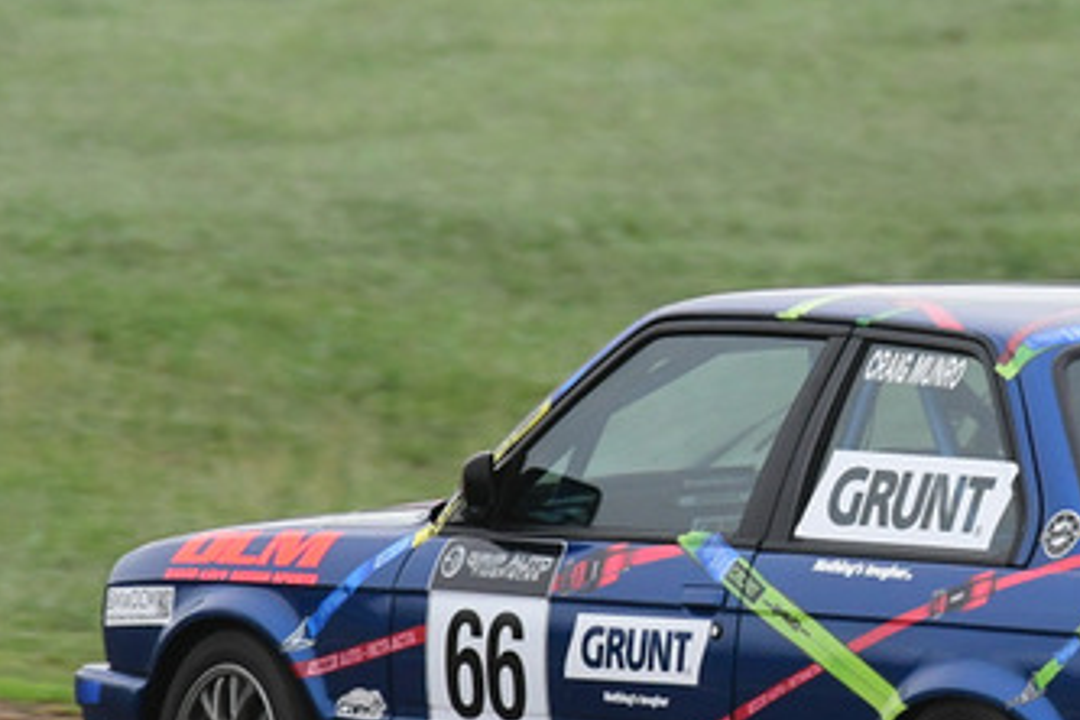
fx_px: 48686
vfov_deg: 0.8
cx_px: 814
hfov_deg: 1.3
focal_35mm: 1623
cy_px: 201
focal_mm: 450
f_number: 9
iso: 1600
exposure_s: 1/640
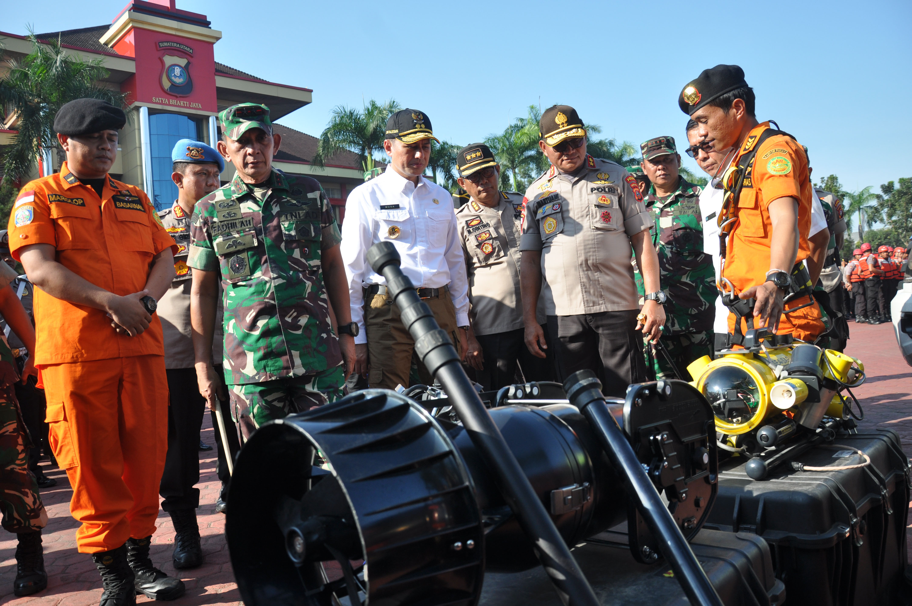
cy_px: 303
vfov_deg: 47.8
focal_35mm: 27
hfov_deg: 67.4
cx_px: 456
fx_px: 683
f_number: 5.6
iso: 200
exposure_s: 1/500
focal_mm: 18
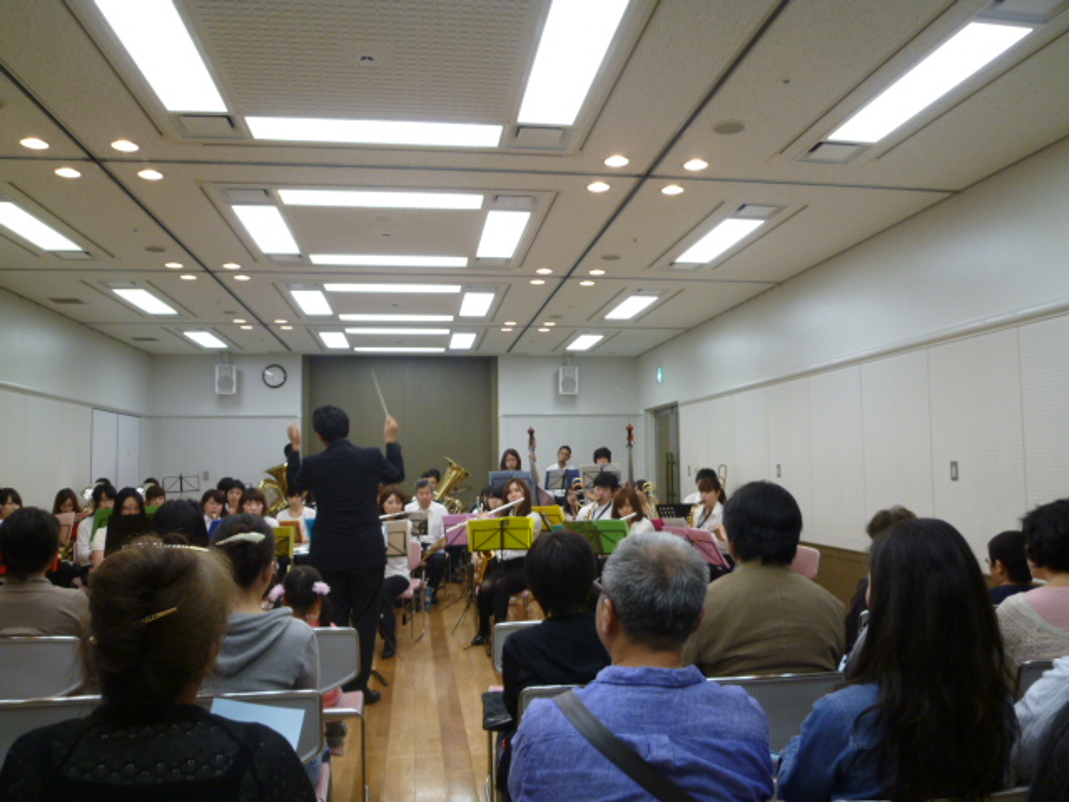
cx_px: 534
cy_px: 401
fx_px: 896
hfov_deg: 61.7
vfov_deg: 48.2
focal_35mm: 29
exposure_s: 1/30
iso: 125
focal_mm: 5.2
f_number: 3
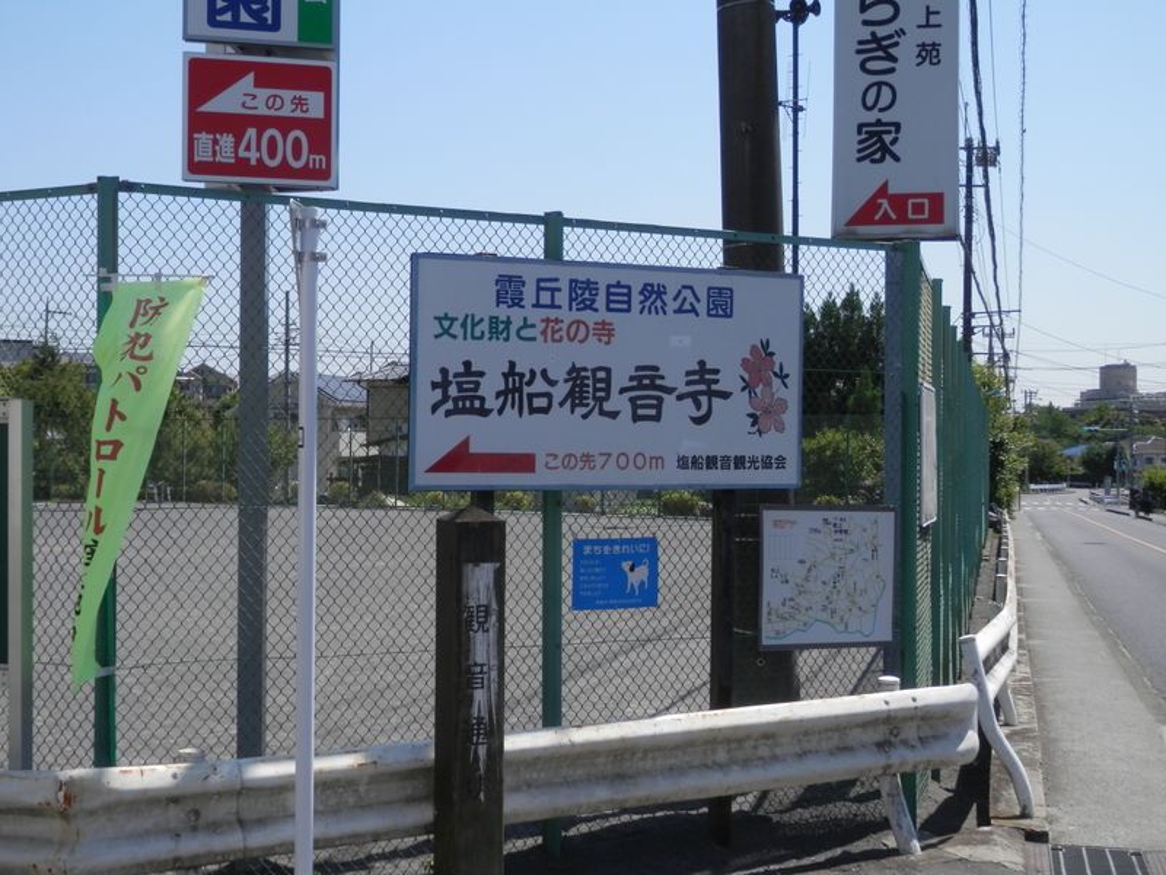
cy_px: 438
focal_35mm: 49
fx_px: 1651
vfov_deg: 29.7
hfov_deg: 38.9
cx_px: 583
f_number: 4
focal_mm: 8.9
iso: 80
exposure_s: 1/800
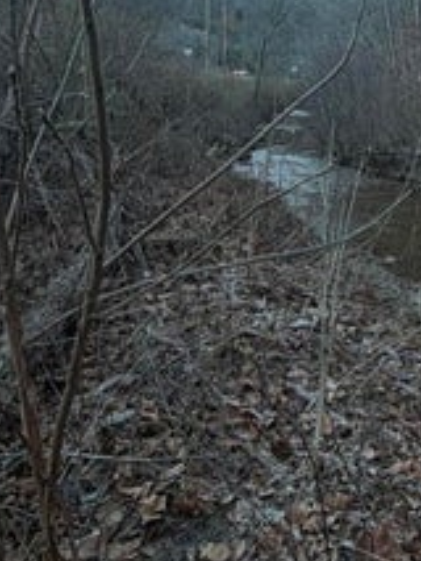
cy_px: 76
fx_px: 680
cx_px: 379
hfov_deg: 32.7
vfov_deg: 41.8
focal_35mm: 42
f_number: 2.2
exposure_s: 1/191
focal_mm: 2.22
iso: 40
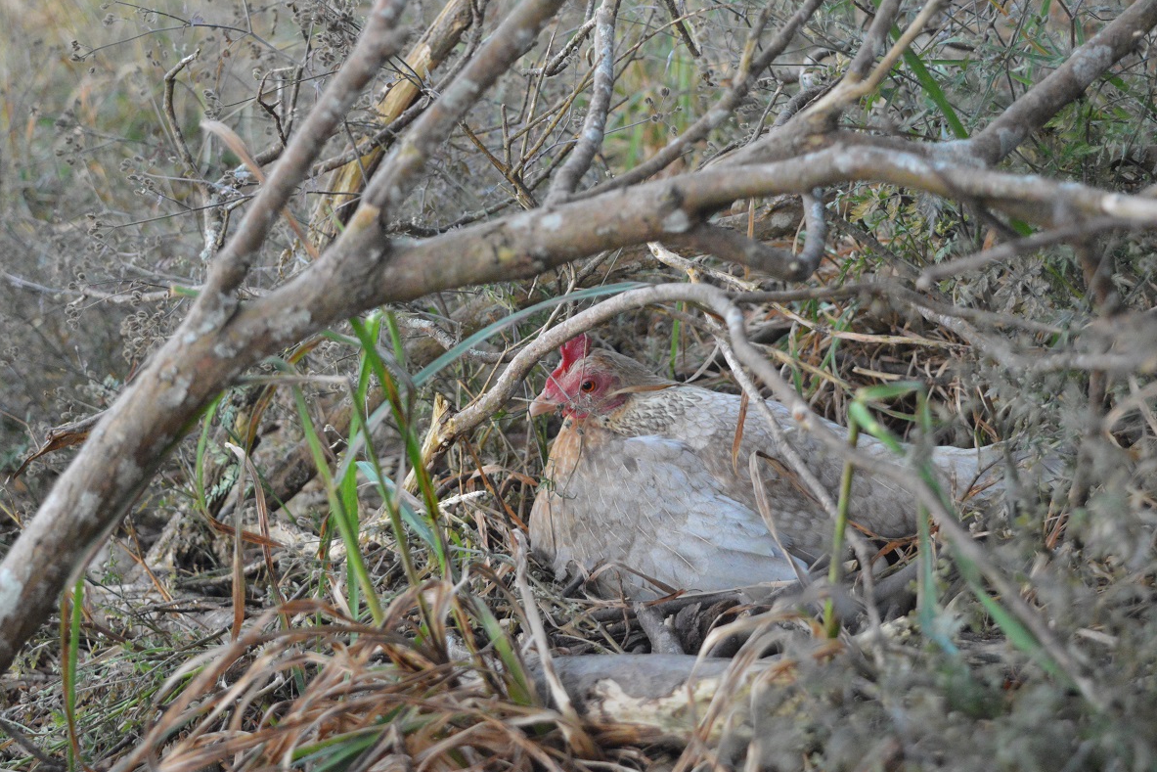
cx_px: 588
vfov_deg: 22.3
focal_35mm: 61
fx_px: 1961
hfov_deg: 32.9
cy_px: 388
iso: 3200
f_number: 5
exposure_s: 1/320
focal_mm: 40
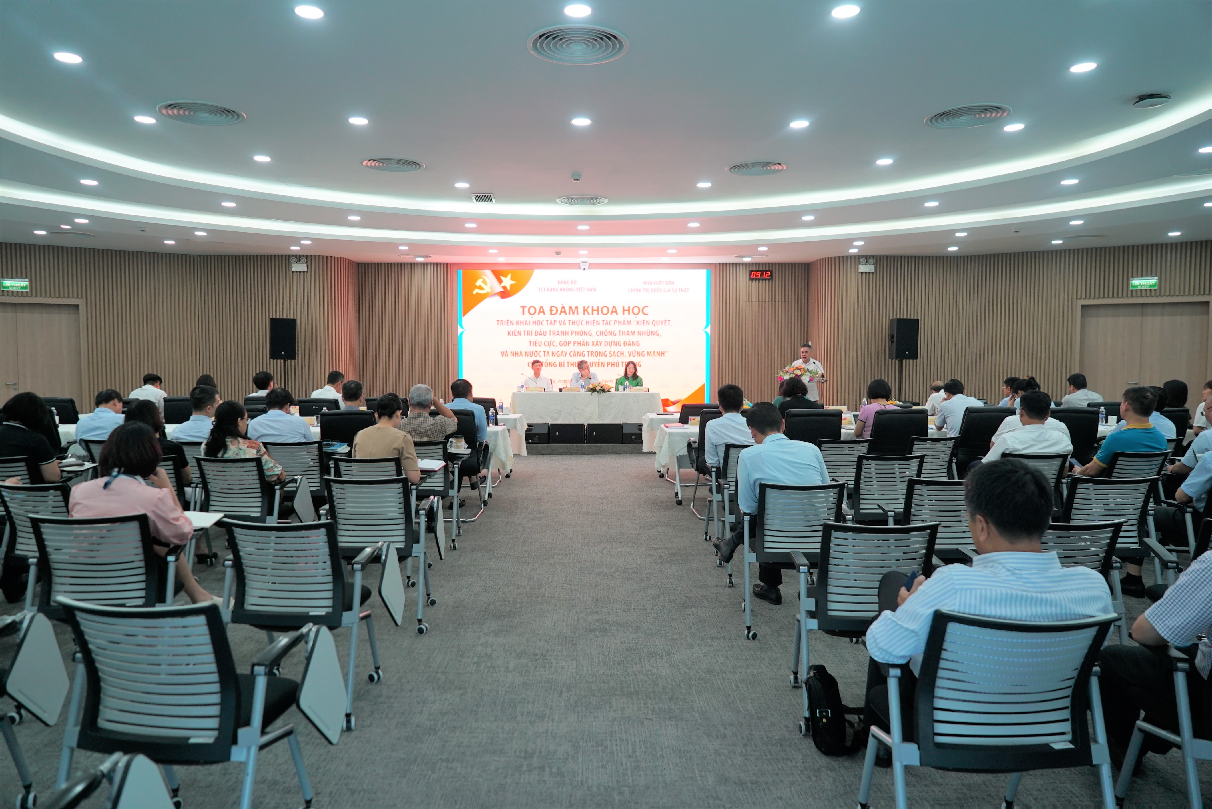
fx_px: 808
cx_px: 606
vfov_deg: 53.2
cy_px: 404
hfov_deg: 73.7
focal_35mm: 24
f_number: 4
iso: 500
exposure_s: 1/100
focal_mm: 24
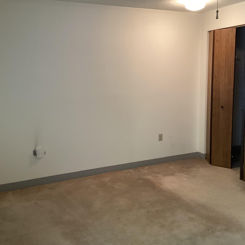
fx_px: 296
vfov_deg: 44.9
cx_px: 138
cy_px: 121
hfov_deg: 44.8
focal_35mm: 37
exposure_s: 1/30
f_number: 2.4
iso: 400
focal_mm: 3.3
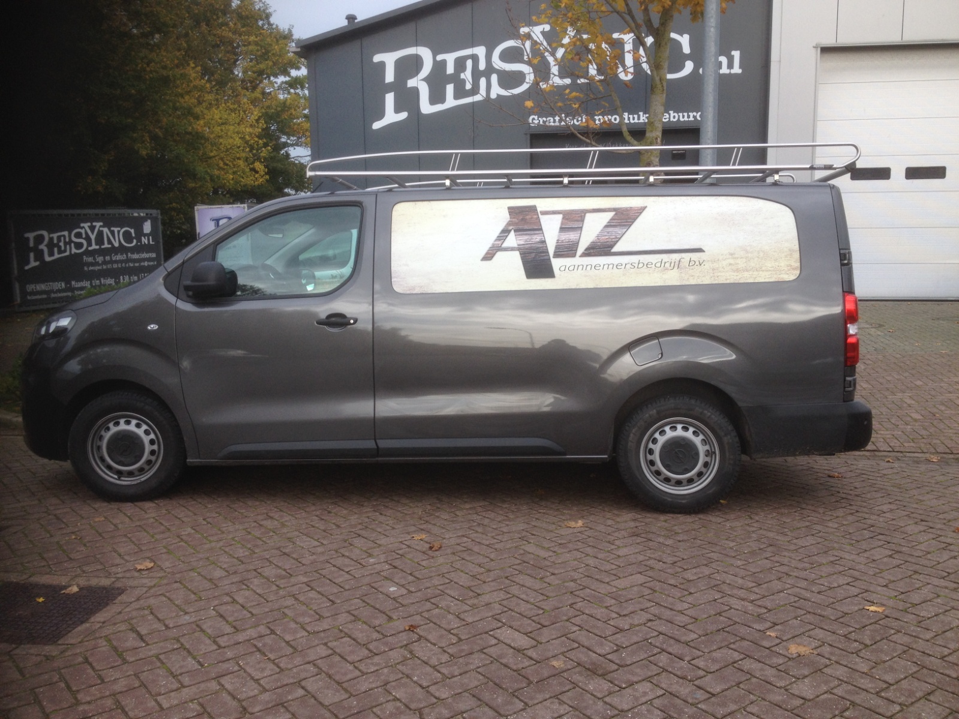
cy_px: 360
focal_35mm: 35
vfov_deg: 40.7
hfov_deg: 52.6
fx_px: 970
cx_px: 480
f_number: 2.4
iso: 50
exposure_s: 1/480
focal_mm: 4.28
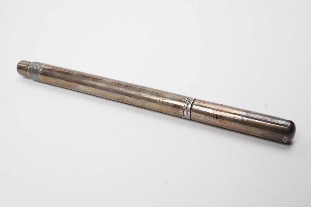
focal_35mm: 45
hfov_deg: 43.6
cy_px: 104
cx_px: 156
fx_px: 389
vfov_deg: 29.9
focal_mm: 30
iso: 400
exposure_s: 1/100
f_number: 20
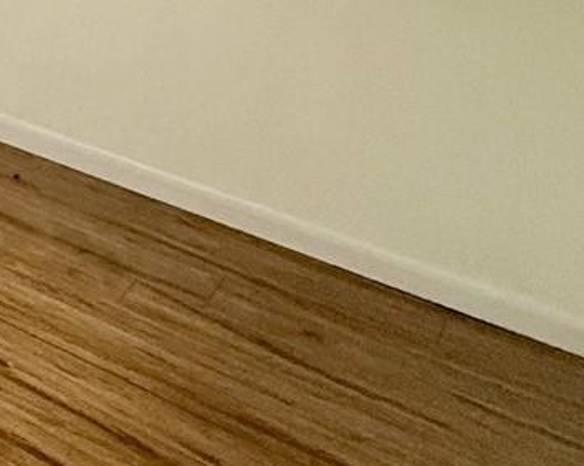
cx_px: -538
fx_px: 1071
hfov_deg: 19.7
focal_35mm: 62
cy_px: -225
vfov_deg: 21.0
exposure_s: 1/120
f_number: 2.2
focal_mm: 2.22
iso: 400
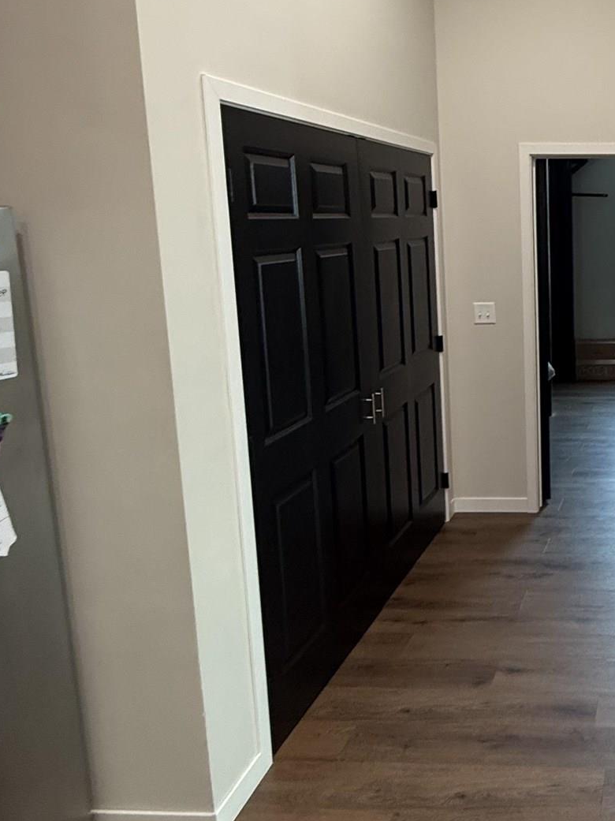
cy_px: 317
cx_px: 647
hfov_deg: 38.9
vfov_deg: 57.8
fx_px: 735
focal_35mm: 31
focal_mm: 2.22
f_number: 2.2
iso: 250
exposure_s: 1/60
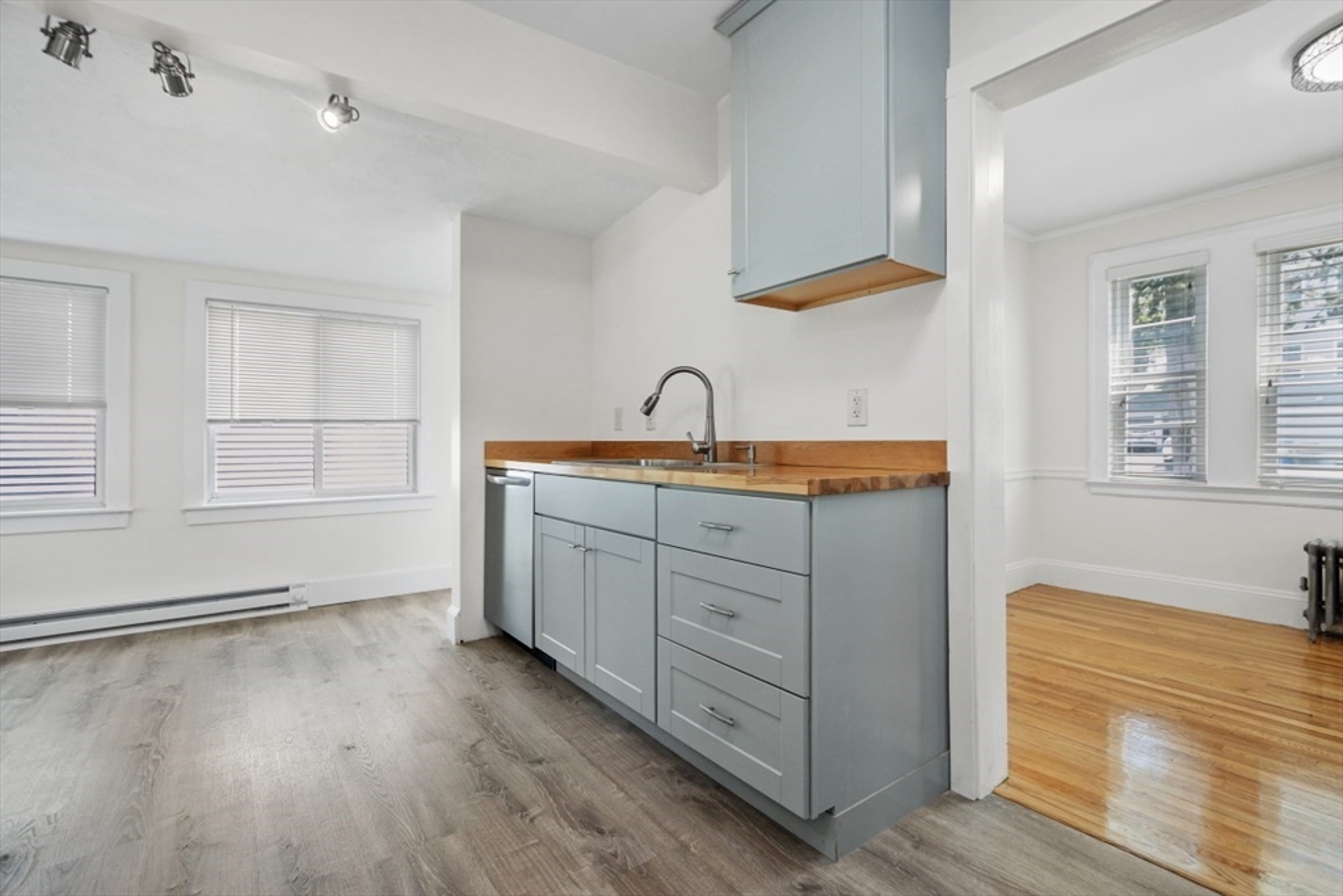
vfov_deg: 77.3
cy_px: 448
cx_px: 672
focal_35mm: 15
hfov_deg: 100.4
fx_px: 560
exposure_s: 1/80
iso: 200
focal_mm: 10
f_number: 5
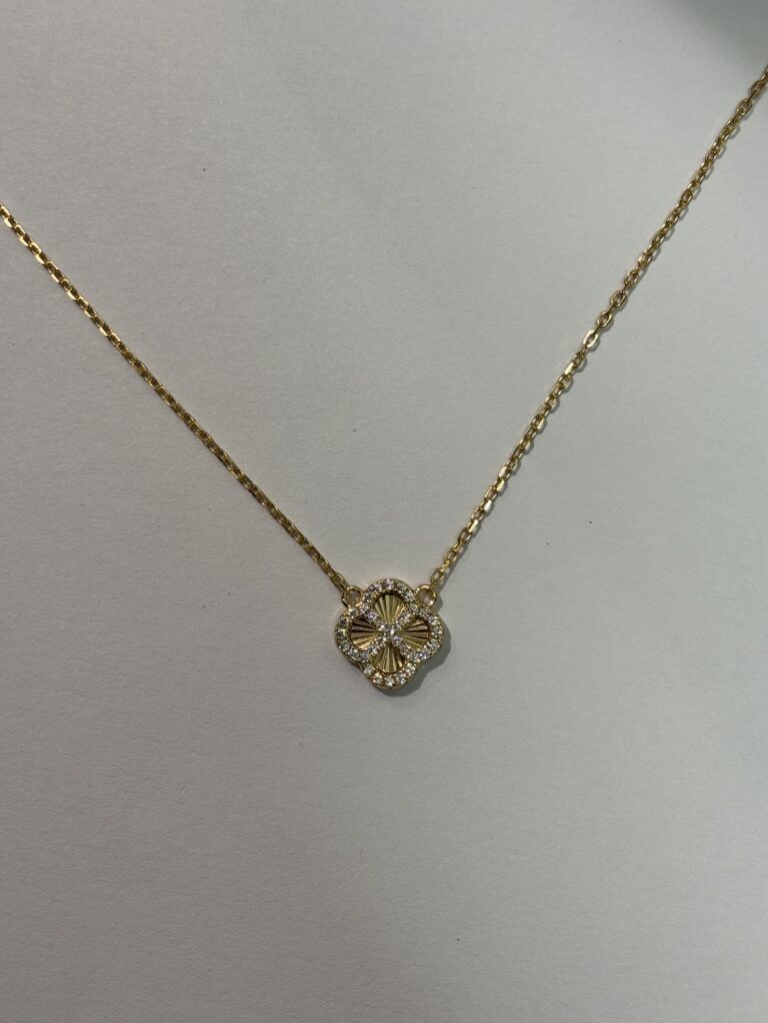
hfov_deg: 28.0
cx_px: 384
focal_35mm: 52
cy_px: 512
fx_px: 1538
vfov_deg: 36.8
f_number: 1.6
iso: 25
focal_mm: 5.96
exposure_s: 1/50
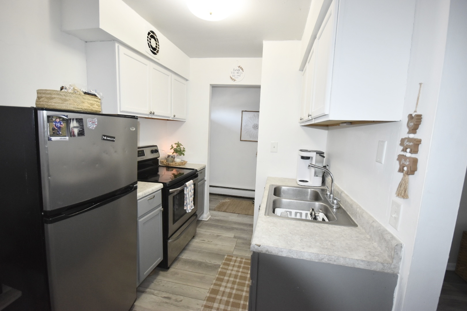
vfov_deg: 77.3
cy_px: 156
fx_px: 195
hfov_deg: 100.4
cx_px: 234
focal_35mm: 15
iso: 800
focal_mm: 10
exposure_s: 1/60
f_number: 4
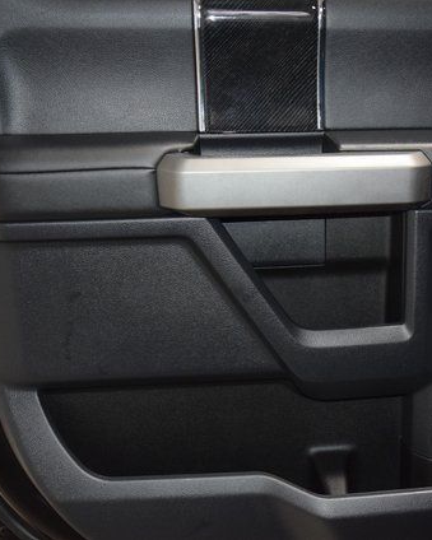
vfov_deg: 36.7
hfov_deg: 29.1
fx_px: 815
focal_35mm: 51
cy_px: 269
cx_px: 335
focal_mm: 24
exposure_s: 1/100
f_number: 3.8
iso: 2800
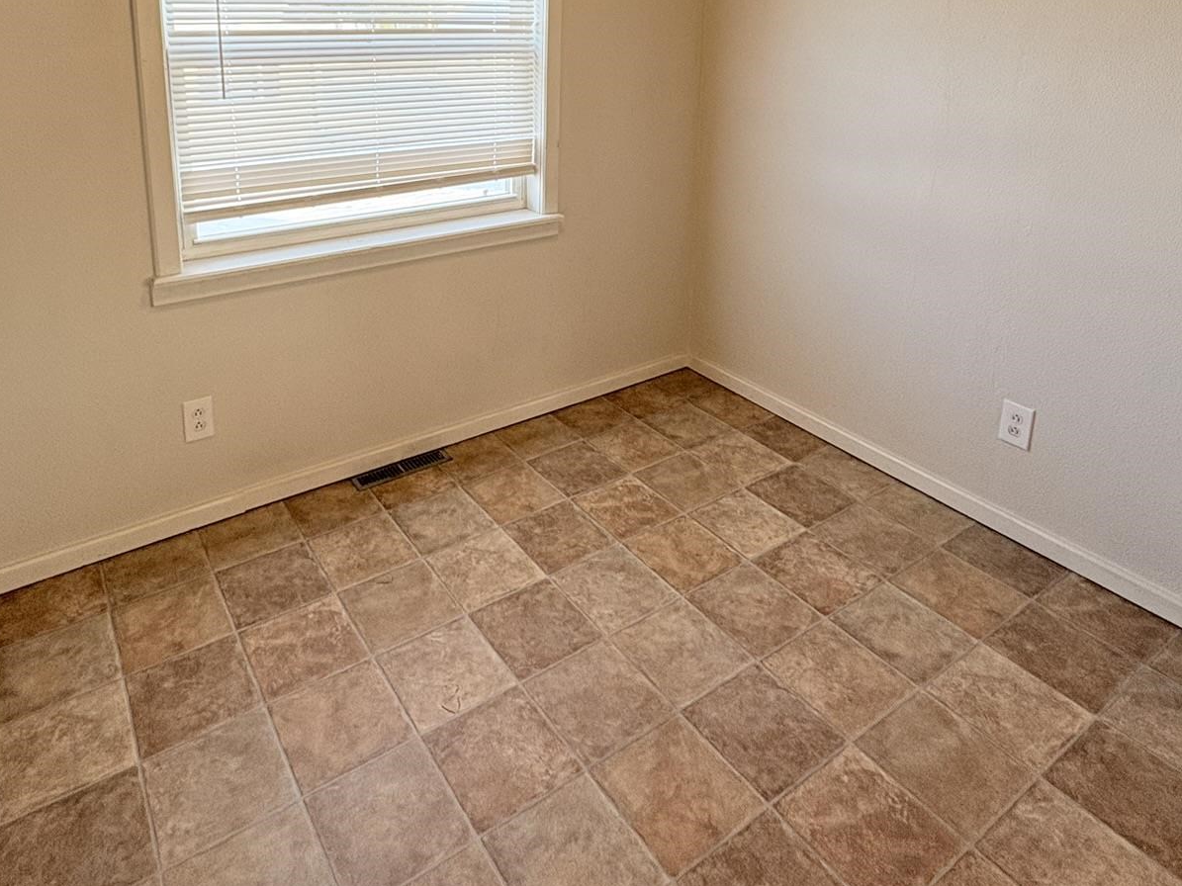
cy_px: 171
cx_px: 526
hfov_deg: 71.4
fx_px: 819
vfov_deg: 52.9
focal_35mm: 24
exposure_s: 1/121
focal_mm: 2.22
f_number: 2.2
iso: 80
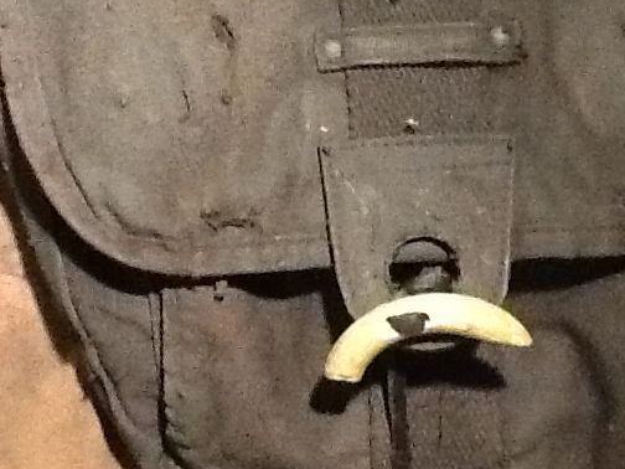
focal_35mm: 61
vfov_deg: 24.0
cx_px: 437
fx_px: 1101
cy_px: 223
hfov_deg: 31.3
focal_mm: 2.03
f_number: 2.4
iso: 800
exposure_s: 1/15
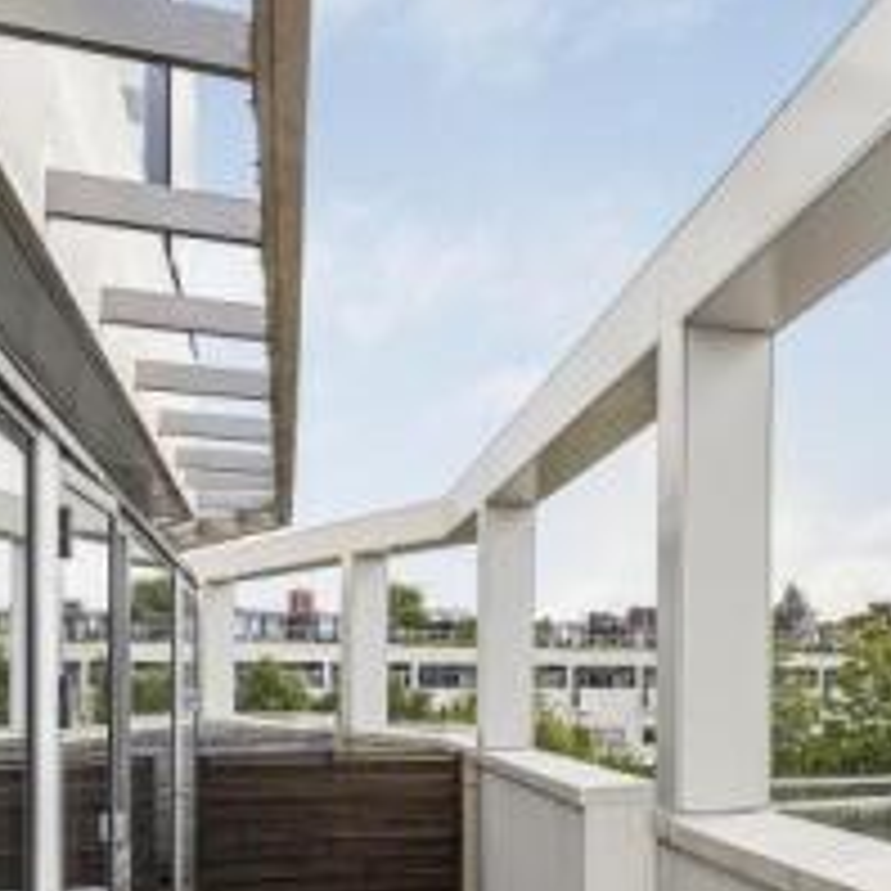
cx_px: 1087
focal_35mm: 45
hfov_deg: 31.2
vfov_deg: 36.5
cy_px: 686
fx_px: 1310
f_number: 8
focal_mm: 16
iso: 400
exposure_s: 1/250
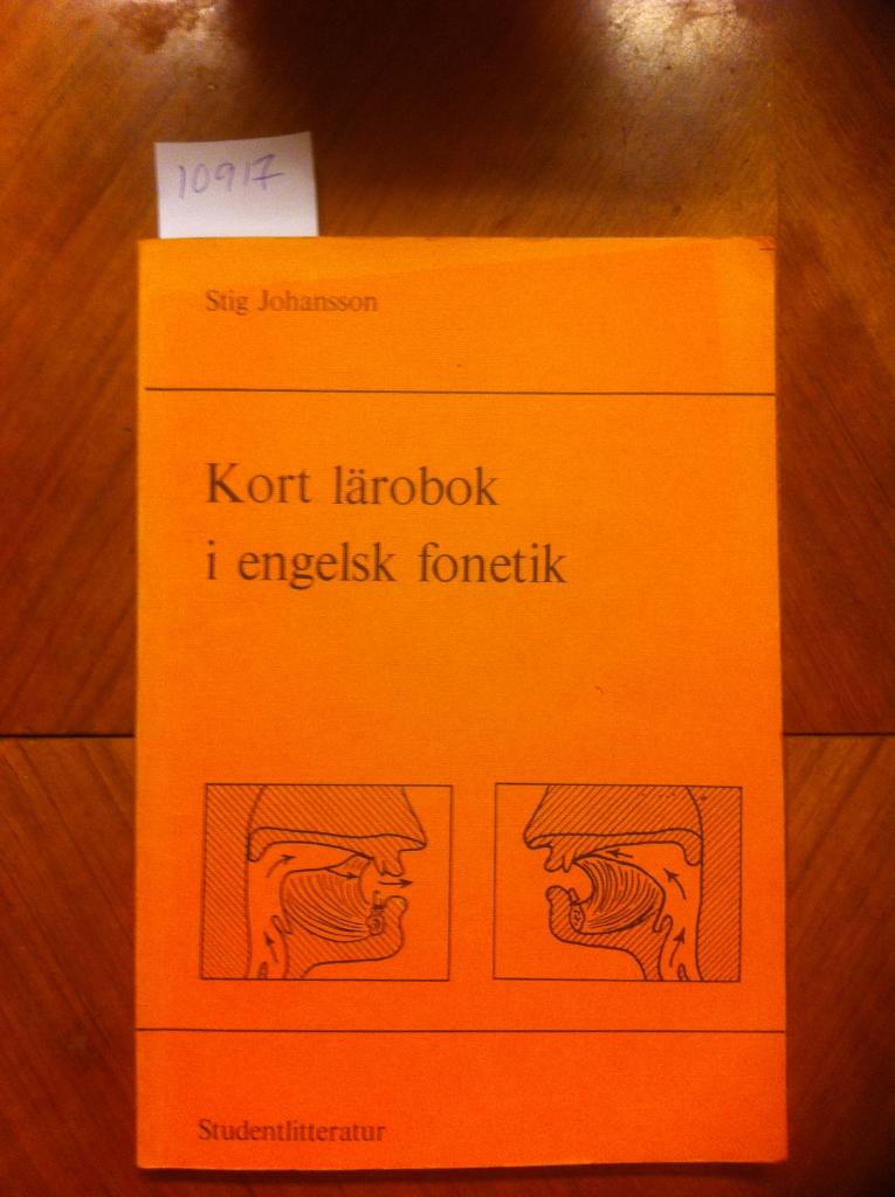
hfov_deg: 40.6
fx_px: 1210
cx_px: 448
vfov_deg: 52.7
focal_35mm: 35
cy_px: 598
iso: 125
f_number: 2.8
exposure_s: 1/17
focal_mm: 3.85
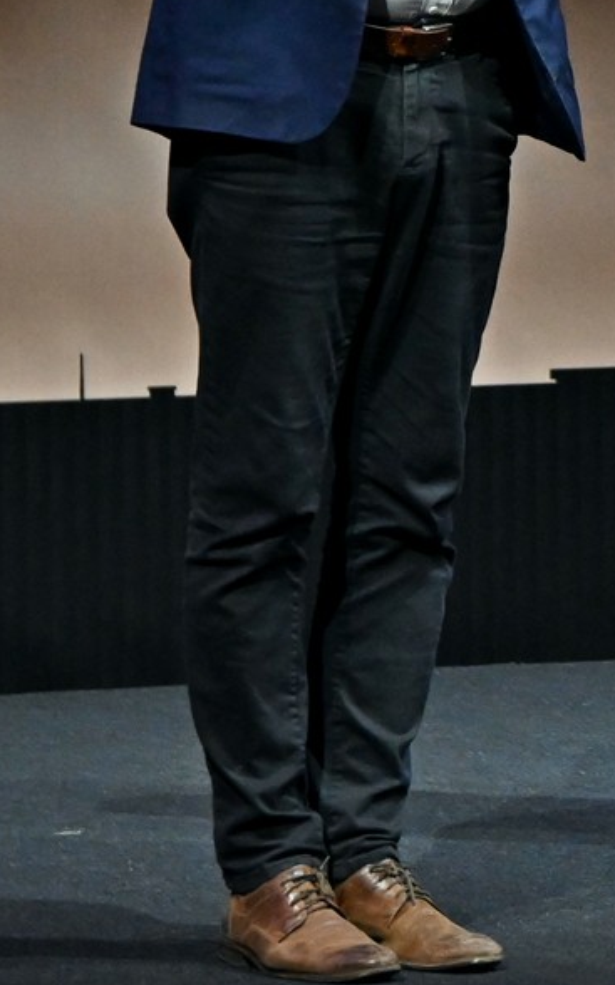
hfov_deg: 4.7
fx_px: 7436
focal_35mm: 277
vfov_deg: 7.5
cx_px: 761
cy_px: -54
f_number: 3.8
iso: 2500
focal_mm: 52
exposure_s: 1/80
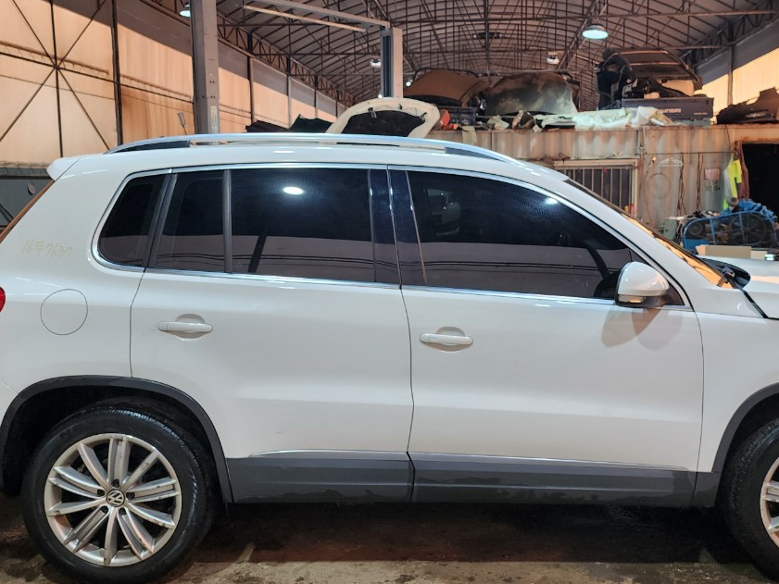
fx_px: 788
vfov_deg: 40.7
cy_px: 275
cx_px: 447
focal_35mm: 35
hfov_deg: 52.4
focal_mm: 6.4
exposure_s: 1/120
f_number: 1.8
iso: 100
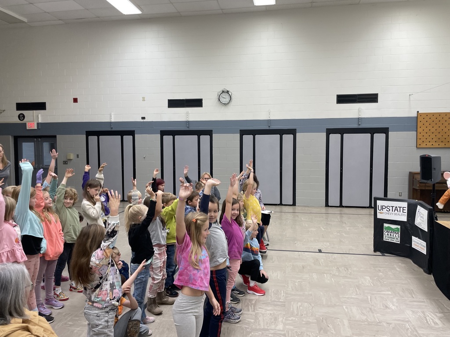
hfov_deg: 67.3
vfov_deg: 53.1
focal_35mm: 26
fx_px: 338
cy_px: 168
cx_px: 225
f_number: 1.6
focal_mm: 4.2
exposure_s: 1/120
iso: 125
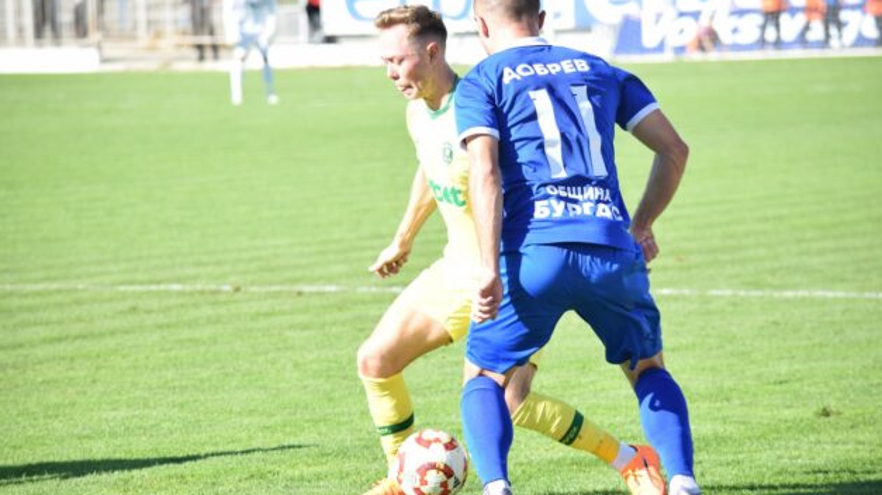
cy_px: 248
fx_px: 5540
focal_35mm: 237
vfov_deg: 5.1
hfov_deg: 9.1
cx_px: 442
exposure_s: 1/800
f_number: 4.8
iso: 400
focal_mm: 150
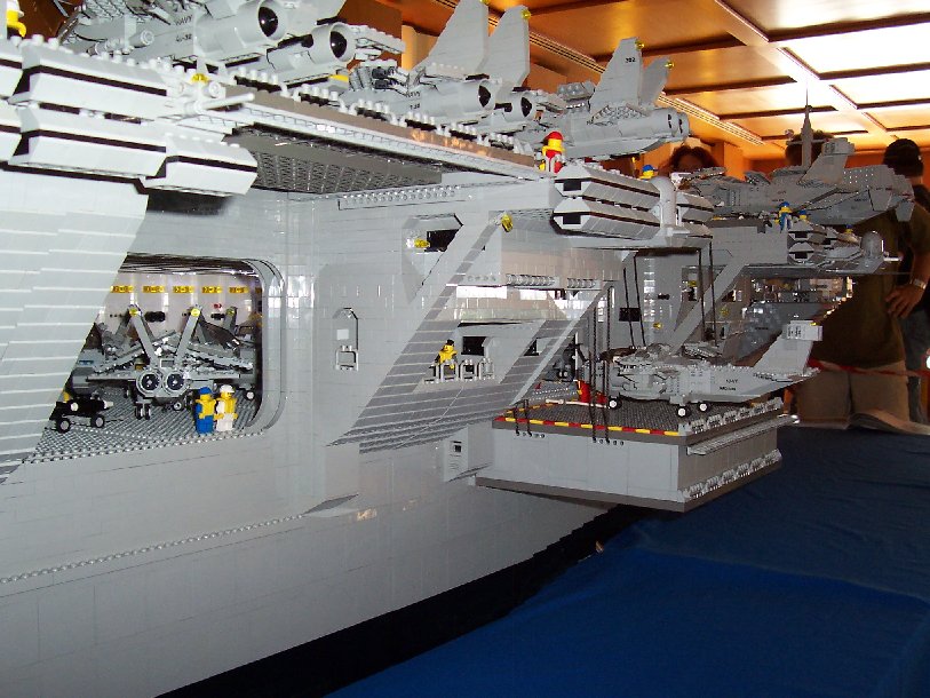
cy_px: 349
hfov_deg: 50.1
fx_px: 994
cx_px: 465
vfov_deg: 38.7
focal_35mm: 37
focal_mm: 5.6
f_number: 2.8
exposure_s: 1/60
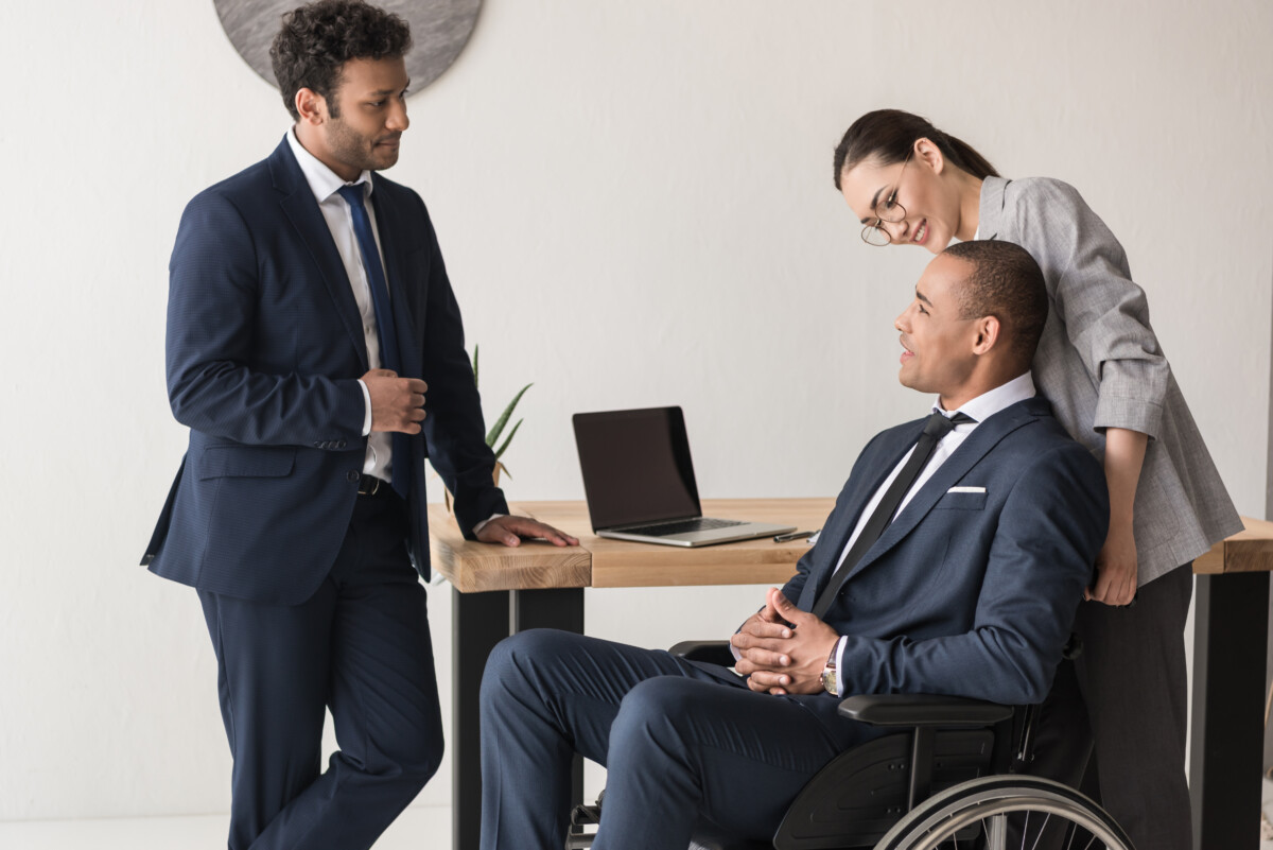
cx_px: 636
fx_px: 2476
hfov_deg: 28.8
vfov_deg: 19.5
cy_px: 425
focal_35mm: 70
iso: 250
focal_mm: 70
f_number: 3.2
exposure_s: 1/125
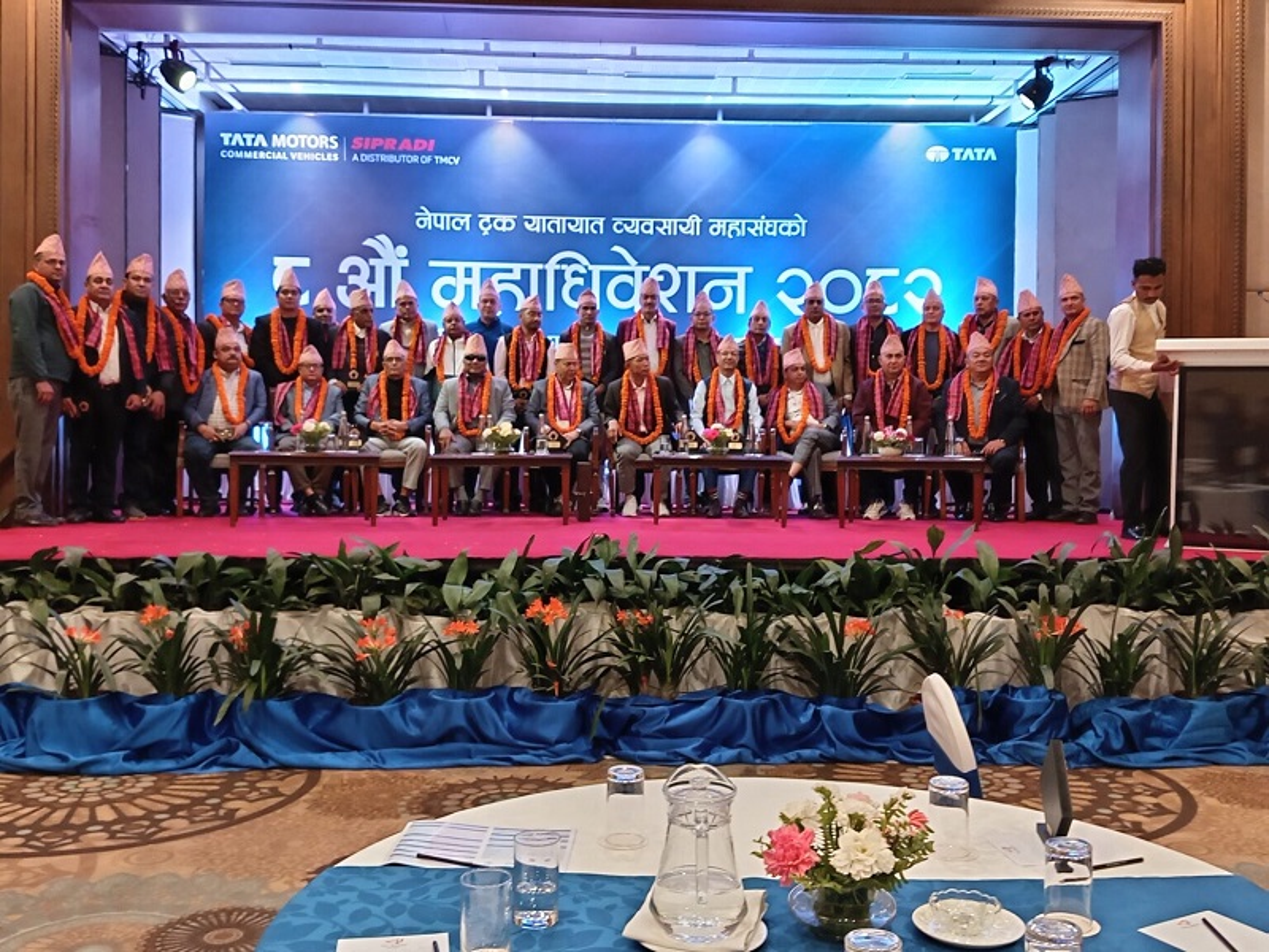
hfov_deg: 55.4
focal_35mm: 33
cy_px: 476
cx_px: 634
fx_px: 1210
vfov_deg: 42.9
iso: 874
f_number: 1.8
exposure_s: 1/20
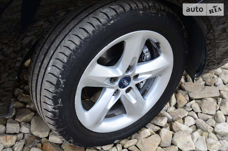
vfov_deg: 21.5
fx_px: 398
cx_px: 114
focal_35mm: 63
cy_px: 76
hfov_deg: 32.0
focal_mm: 42
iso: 400
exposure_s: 1/15
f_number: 8
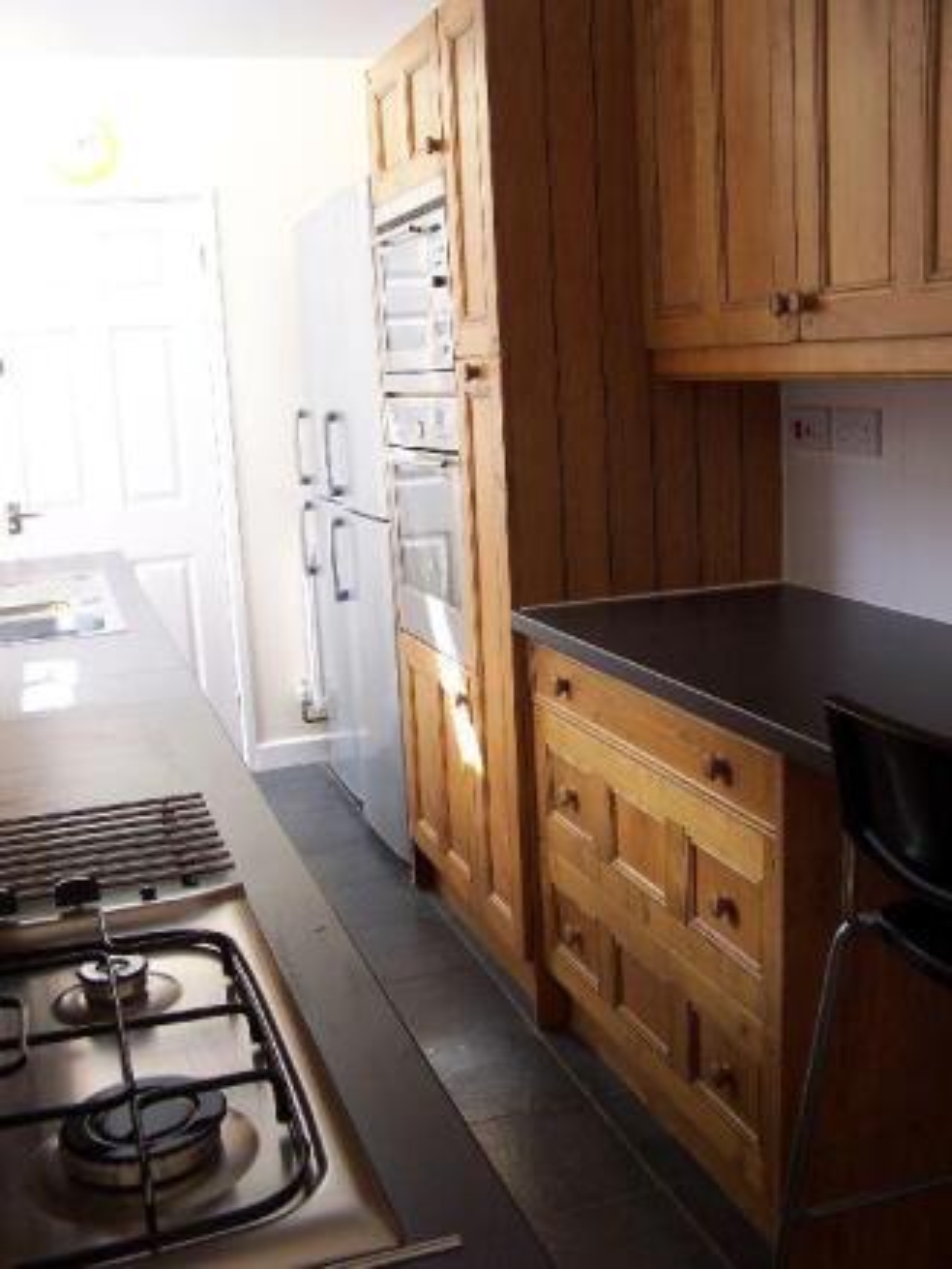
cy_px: 634
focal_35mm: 38
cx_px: 476
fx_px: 1393
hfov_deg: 37.7
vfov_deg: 49.0
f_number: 2.8
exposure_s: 1/30
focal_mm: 6.3
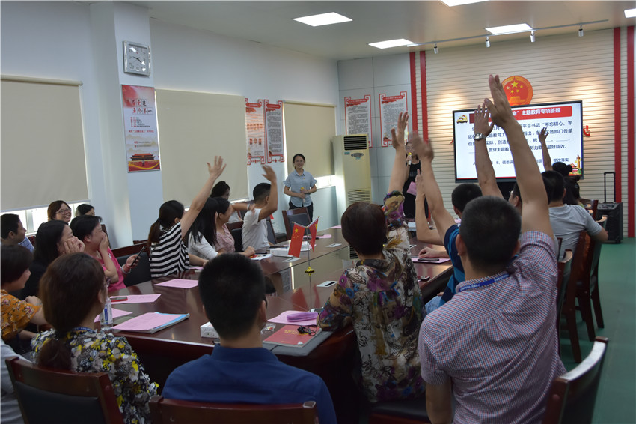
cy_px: 212
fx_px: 636
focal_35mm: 36
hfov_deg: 53.2
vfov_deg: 36.8
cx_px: 318
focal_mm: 24
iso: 800
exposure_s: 1/100
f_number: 5
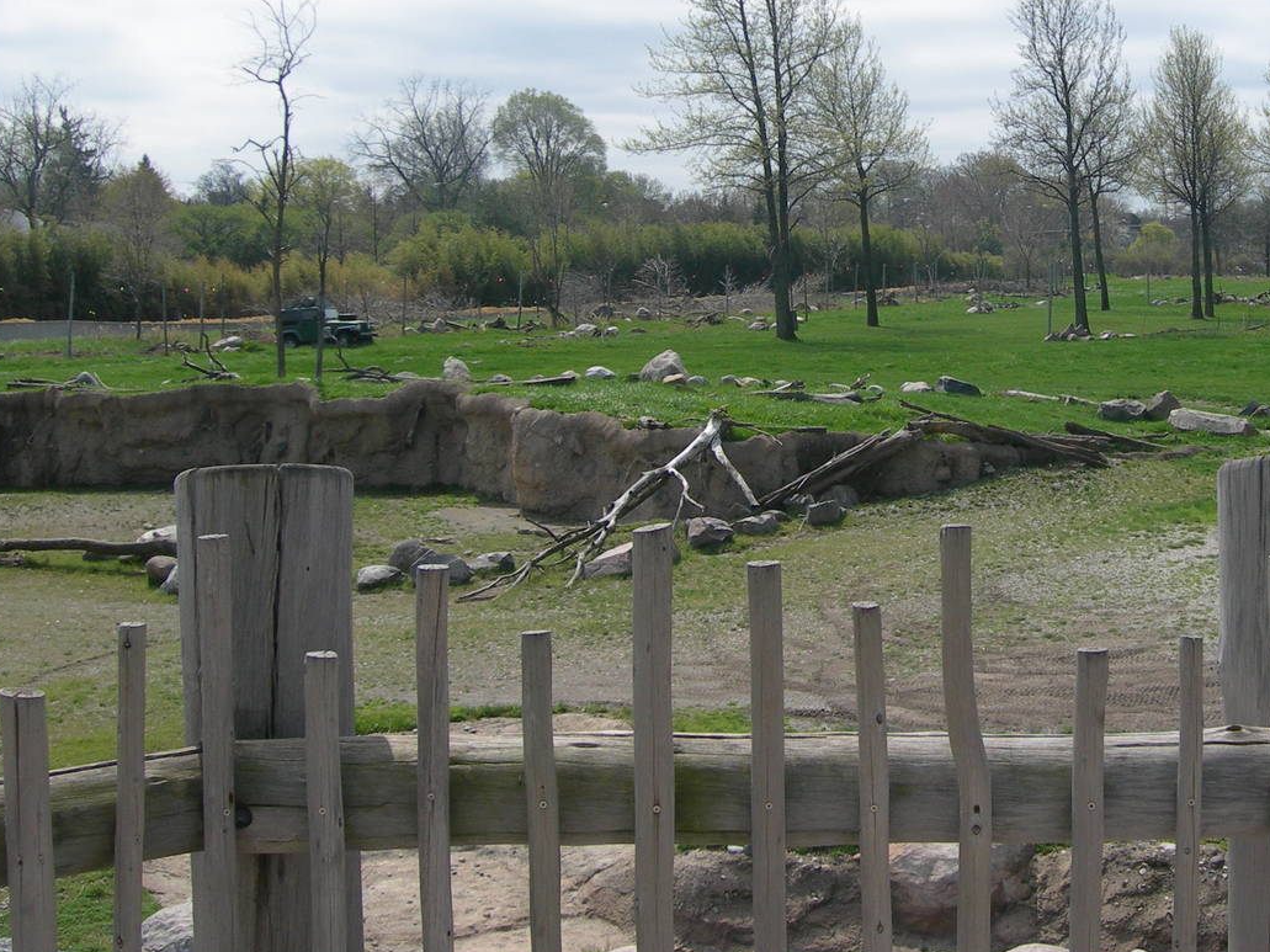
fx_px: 2164
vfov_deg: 24.7
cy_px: 323
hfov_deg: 32.0
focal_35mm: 59
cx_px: 969
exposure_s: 1/698
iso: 50
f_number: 4.8
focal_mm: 7.8
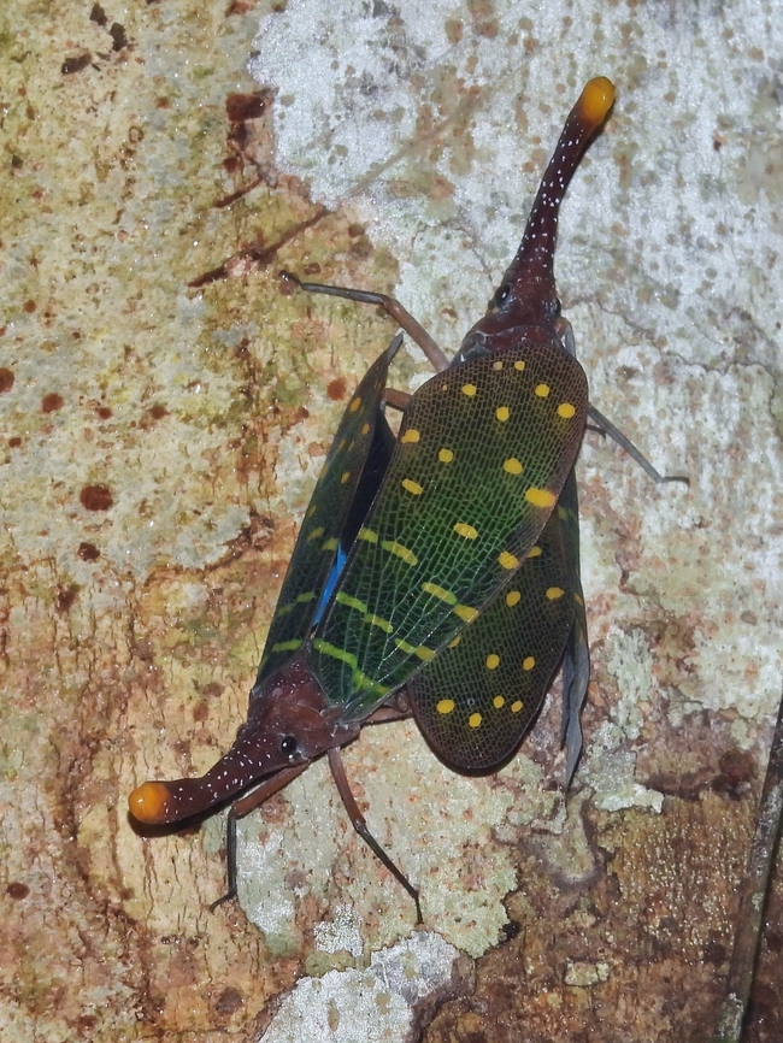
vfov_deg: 3.3
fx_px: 18087
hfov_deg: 2.5
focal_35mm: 600
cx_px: 392
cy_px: 522
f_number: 5.6
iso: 200
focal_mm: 107
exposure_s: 1/60
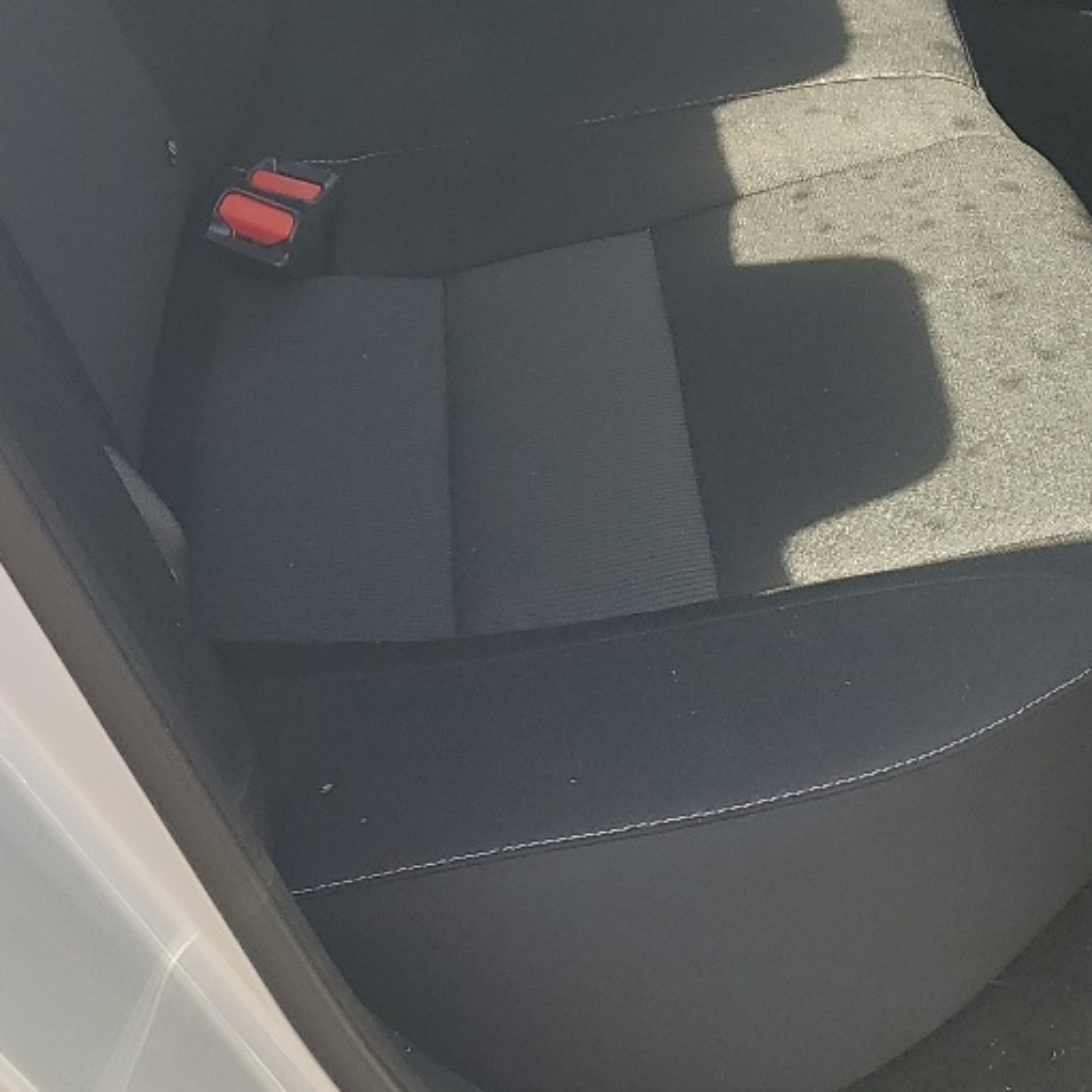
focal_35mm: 72
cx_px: 541
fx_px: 2570
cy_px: -120
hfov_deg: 24.0
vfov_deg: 22.6
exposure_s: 1/400
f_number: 1.5
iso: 50
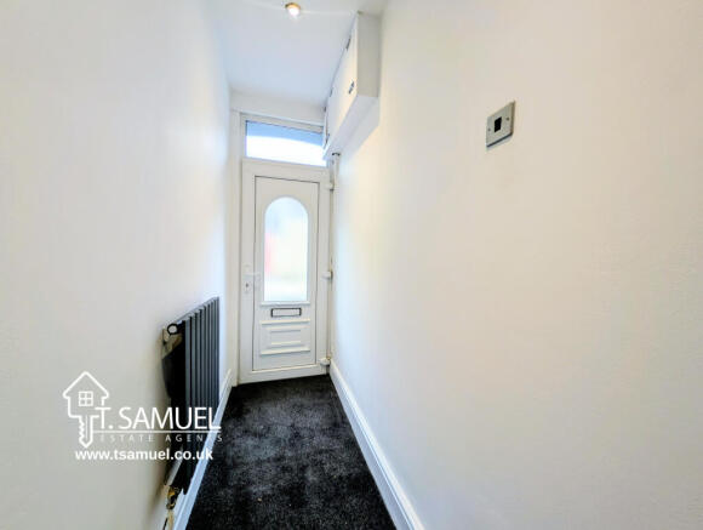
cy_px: 265
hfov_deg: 110.4
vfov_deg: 94.7
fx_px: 244
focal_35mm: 12
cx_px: 352
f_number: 1.95
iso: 48
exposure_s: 1/100
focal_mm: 2.23
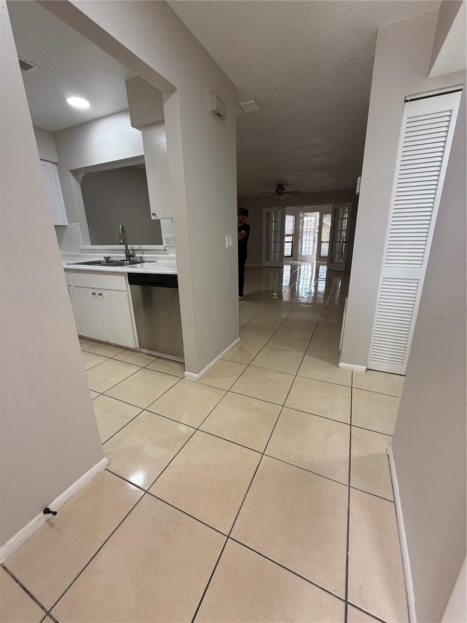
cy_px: 312
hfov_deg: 85.7
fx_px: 252
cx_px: 234
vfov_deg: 102.1
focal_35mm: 14
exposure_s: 1/99
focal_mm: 2.22
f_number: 2.2
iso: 125
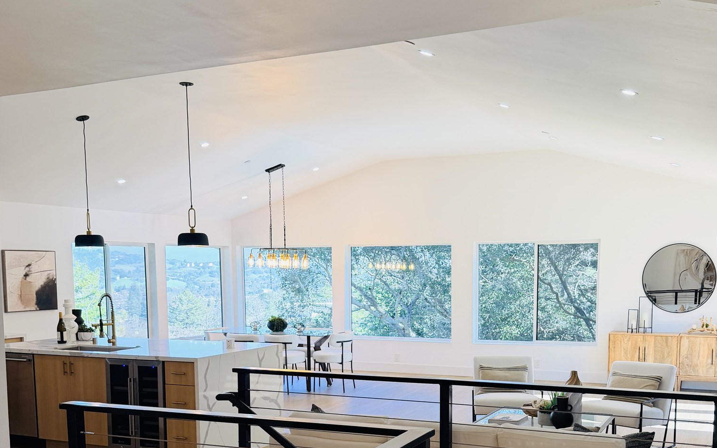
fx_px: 762
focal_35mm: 39
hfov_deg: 50.2
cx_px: 407
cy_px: 352
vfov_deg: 32.0
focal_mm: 6.76
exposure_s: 1/192
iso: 80
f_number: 1.78
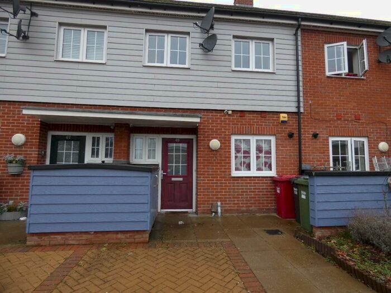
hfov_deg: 81.7
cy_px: 146
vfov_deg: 66.0
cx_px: 196
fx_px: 226
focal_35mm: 20
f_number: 2.8
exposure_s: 1/200
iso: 80
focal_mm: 3.6
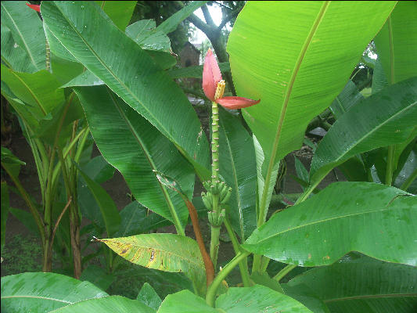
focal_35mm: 35
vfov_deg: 40.7
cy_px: 156
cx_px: 208
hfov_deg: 52.6
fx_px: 422
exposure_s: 1/60
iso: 100
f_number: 3.2
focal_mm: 9.14
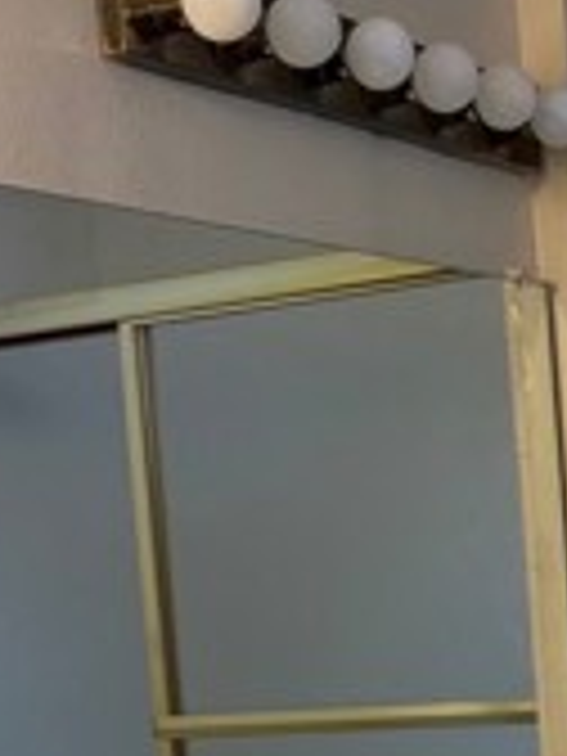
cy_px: 716
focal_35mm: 99
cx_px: 576
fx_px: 2162
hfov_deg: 14.7
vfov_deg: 19.4
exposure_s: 1/120
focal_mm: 5.96
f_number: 1.6
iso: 200
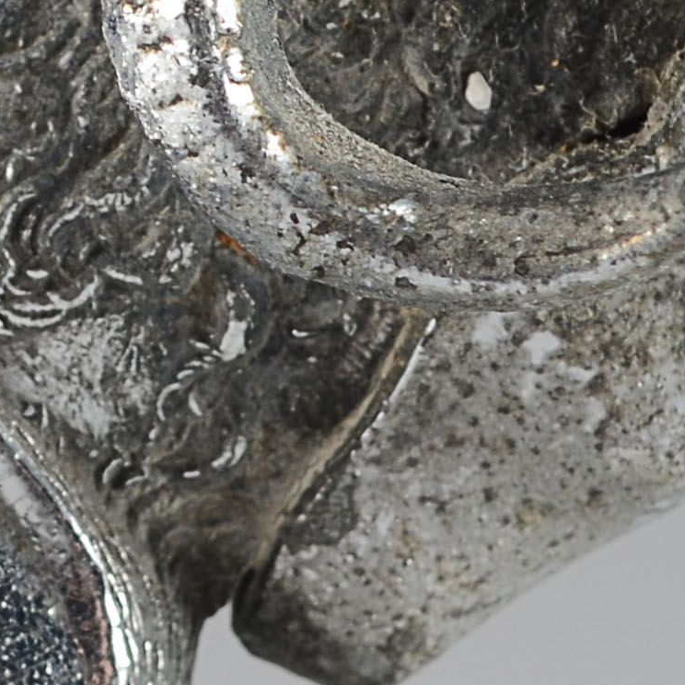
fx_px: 8306
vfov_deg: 4.7
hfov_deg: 4.7
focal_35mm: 371
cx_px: -564
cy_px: 456
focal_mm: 44
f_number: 11
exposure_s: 1/80
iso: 100
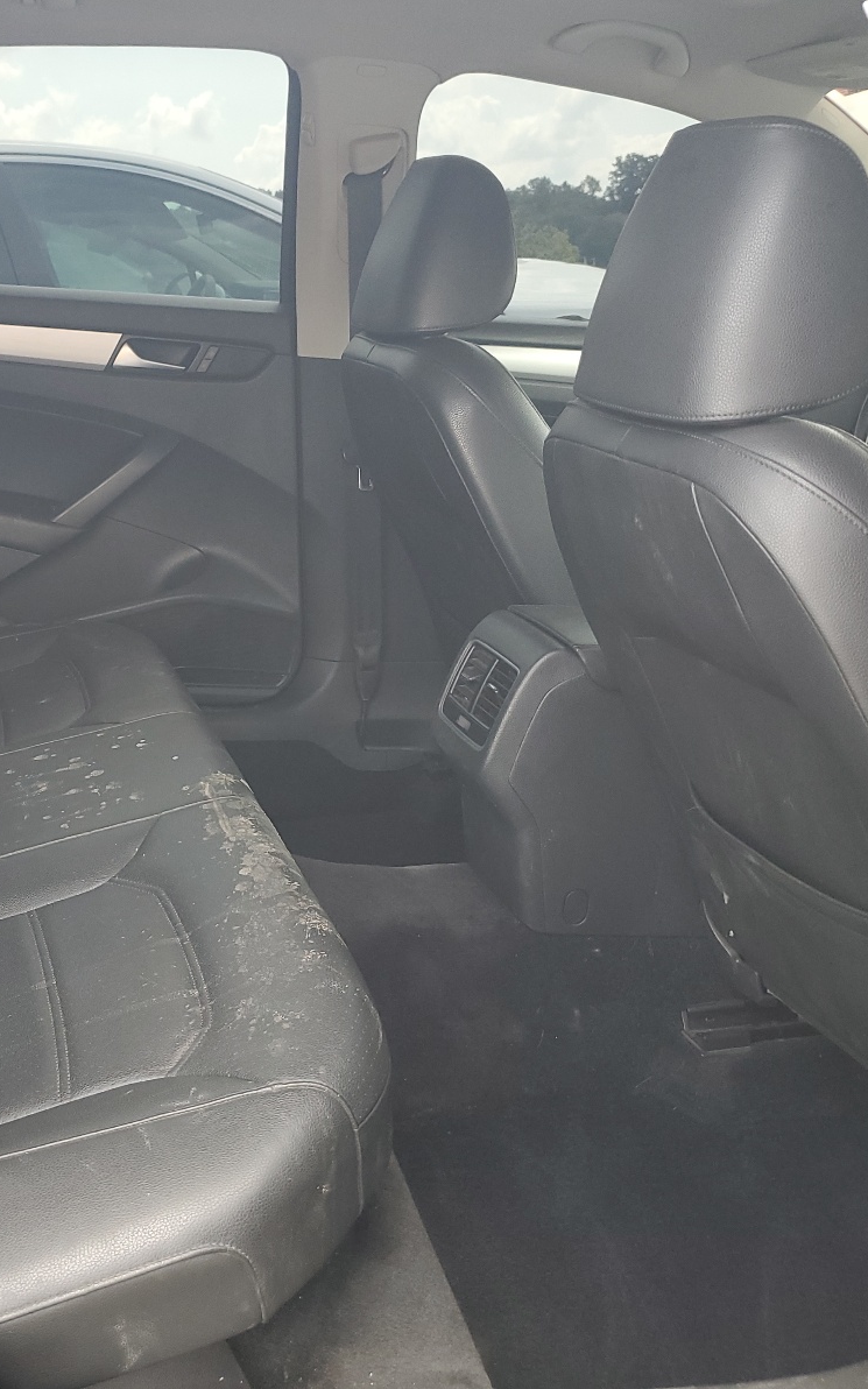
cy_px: 691
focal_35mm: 37
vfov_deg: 52.7
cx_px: 151
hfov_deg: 33.3
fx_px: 1400
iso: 59
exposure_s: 1/120
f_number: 1.5
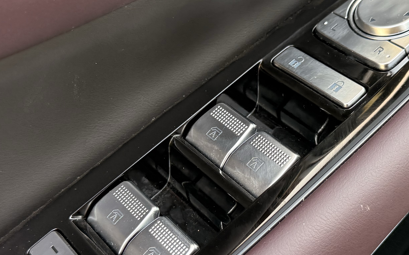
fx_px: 658
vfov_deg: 22.0
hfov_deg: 34.4
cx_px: 253
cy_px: 134
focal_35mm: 59
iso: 200
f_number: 1.78
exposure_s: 1/243
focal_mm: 6.76
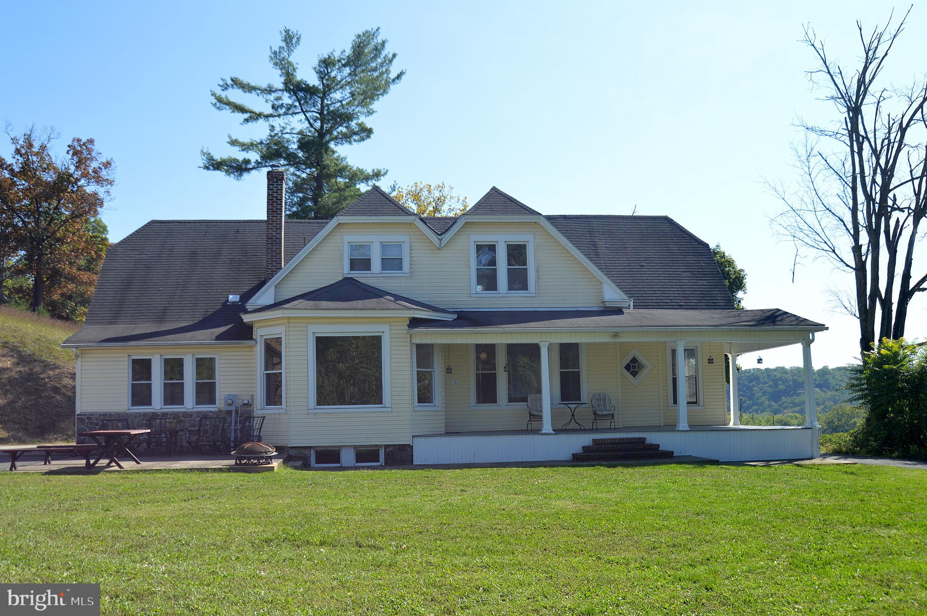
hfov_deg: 53.2
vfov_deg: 36.8
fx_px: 926
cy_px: 308
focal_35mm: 36
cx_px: 464
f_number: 7.1
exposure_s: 1/200
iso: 100
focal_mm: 24
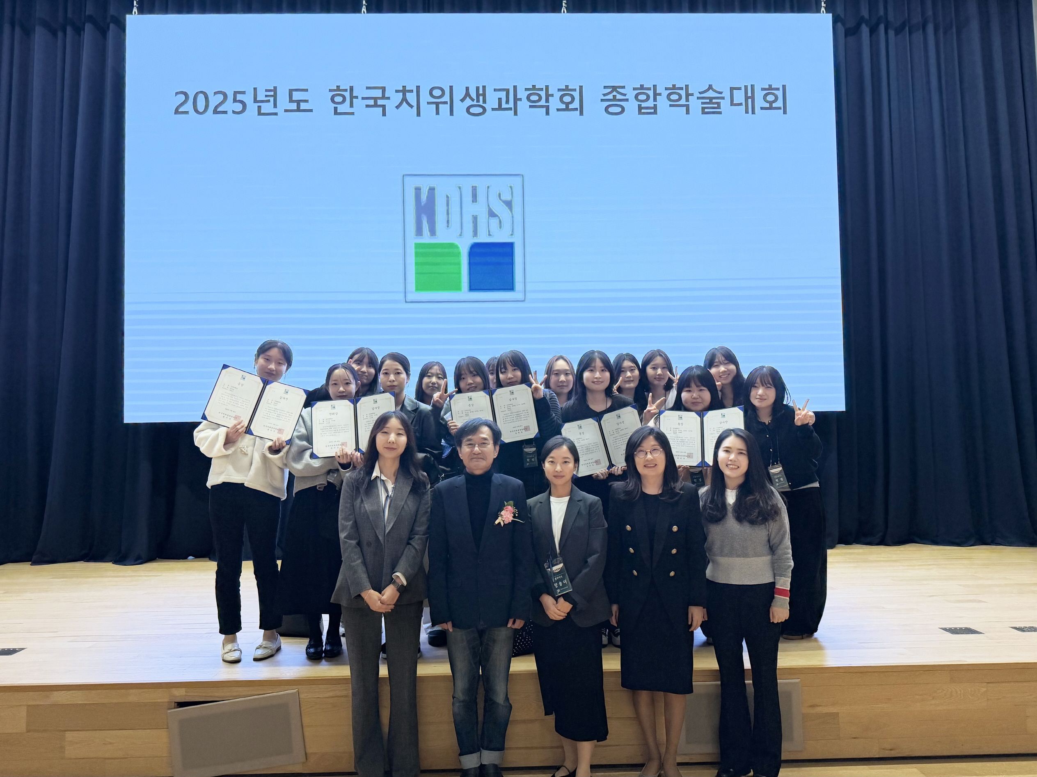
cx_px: 518
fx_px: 719
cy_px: 388
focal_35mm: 24
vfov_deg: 56.8
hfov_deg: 71.6
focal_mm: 6.76
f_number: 1.78
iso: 100
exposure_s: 1/162
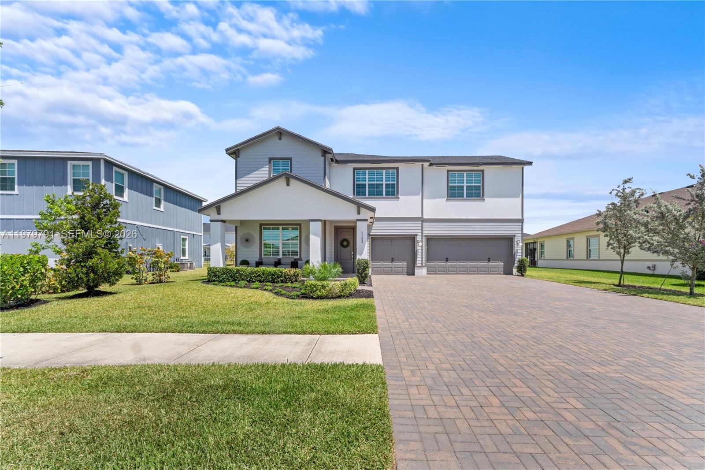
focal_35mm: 15
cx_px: 352
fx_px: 294
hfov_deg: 100.4
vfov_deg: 77.3
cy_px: 235
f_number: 10
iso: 200
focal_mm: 10
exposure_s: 1/640
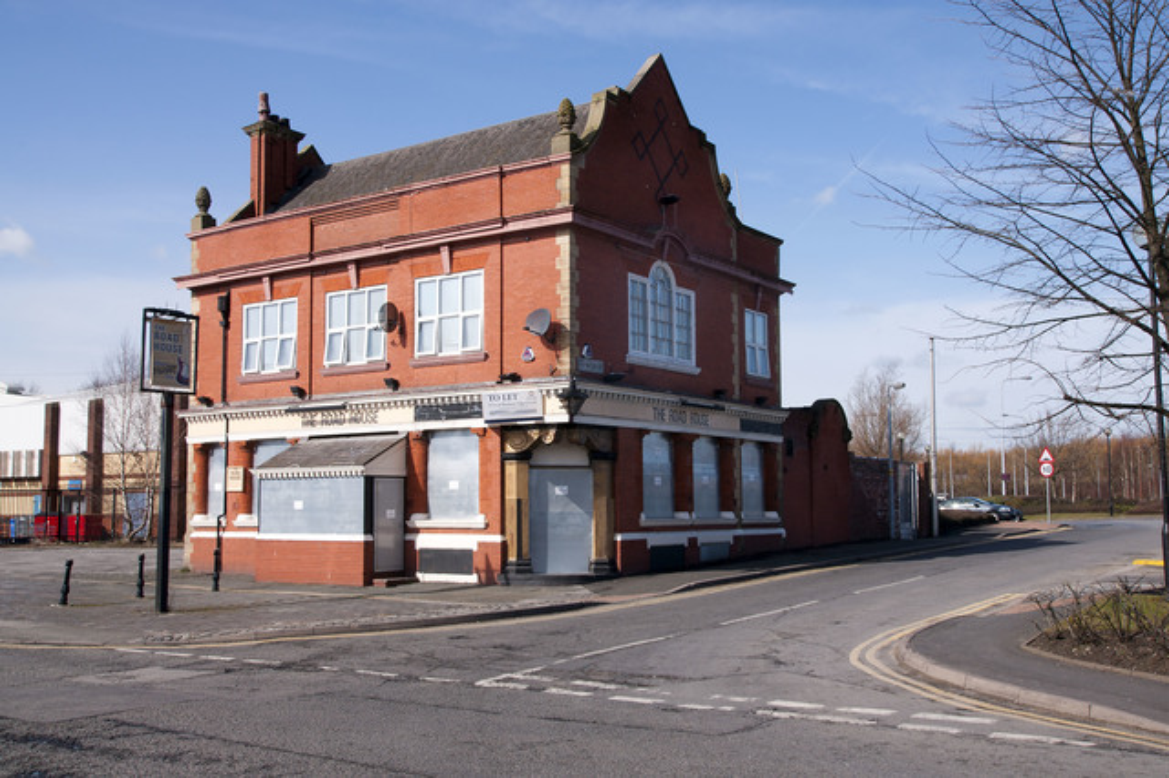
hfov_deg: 53.2
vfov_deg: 36.8
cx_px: 584
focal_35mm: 36
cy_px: 389
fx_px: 1168
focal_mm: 24
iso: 200
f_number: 11
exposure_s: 1/200
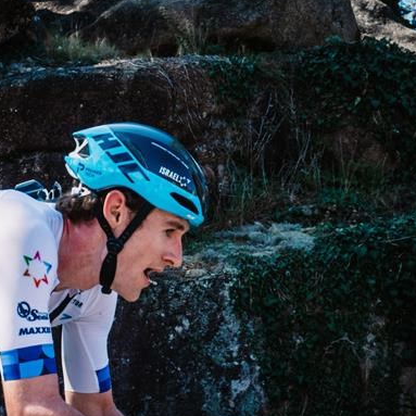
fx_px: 1373
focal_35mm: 101
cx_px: 121
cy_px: 229
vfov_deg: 17.2
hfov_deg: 17.2
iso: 3200
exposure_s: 1/1600
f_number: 10
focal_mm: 70
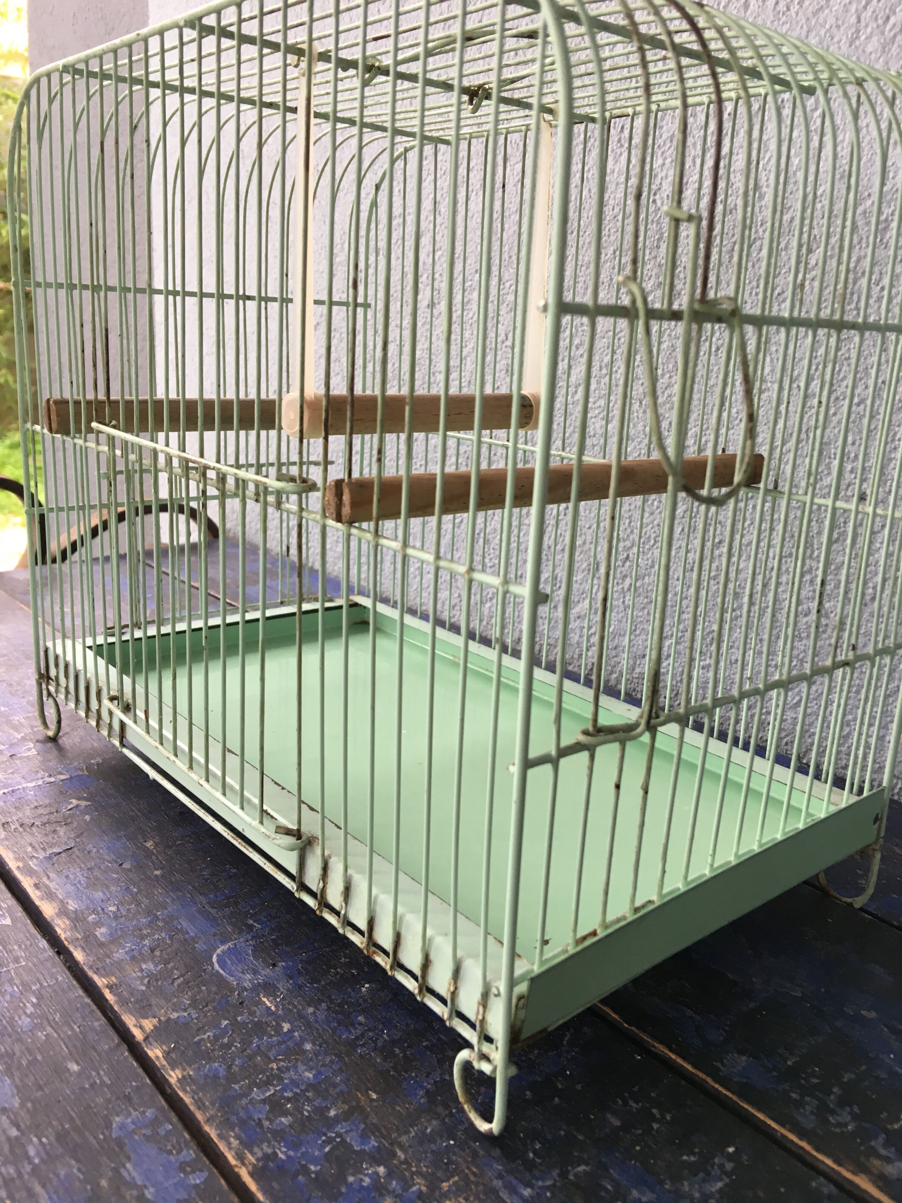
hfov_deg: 48.2
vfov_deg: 61.7
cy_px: 602
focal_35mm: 29
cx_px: 451
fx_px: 1008
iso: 64
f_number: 2.2
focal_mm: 4.15
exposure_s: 1/33
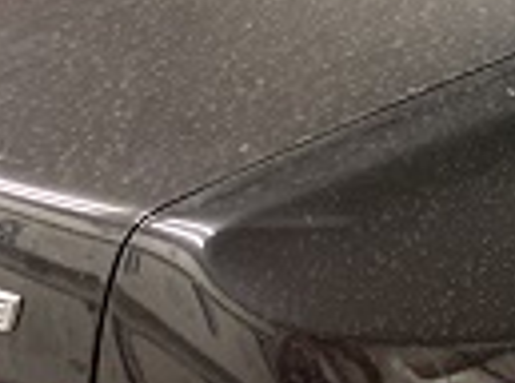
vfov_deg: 15.7
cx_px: 910
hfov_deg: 17.4
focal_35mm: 93
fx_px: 1380
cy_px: 82
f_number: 1.8
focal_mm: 4.25
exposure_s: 1/40
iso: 250
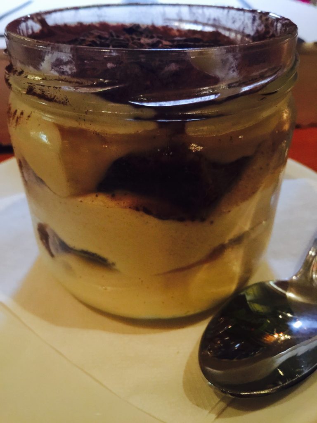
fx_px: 354
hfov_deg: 48.2
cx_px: 158
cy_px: 212
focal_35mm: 29
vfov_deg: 61.7
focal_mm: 4.15
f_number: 2.2
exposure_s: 1/4
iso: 125
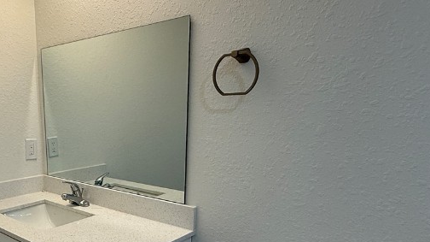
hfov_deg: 59.2
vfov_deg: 36.9
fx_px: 353
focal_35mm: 31
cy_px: 178
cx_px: 106
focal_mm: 2.22
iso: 64
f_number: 2.2
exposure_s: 1/120
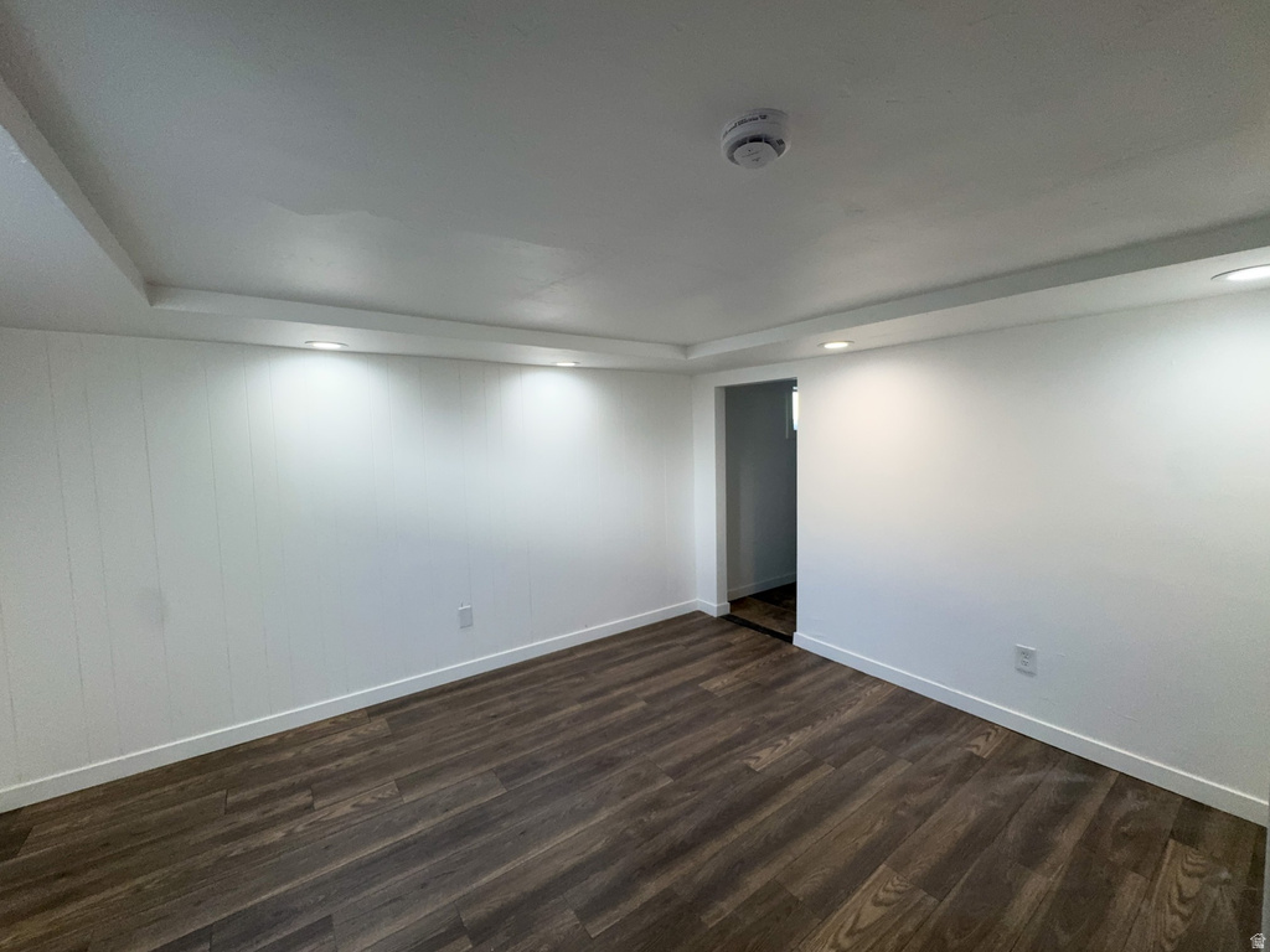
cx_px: 635
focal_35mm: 14
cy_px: 476
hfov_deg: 102.1
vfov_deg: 85.7
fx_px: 514
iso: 100
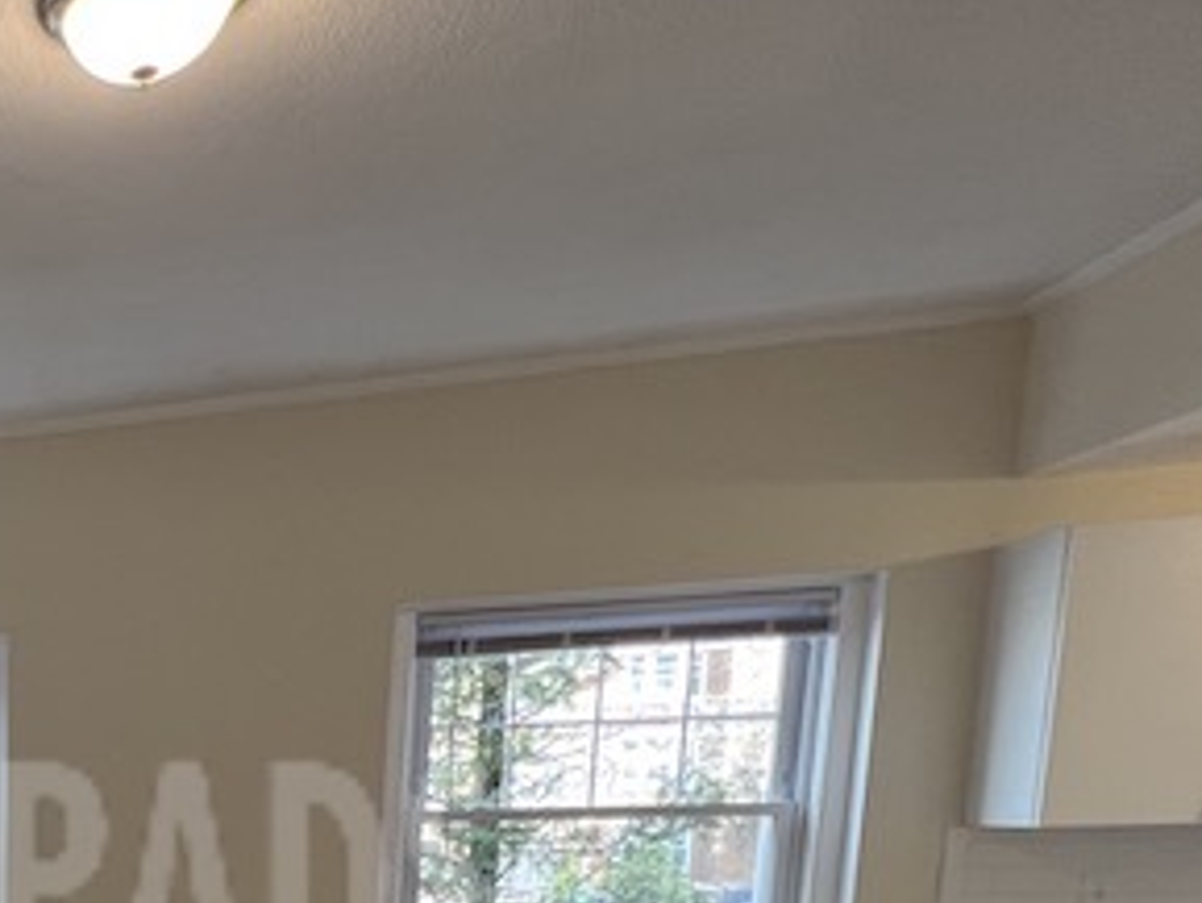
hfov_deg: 36.5
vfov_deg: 33.6
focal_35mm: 36
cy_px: 1036
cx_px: -308
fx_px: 1251
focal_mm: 1.57
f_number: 1.8
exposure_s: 1/120
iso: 125
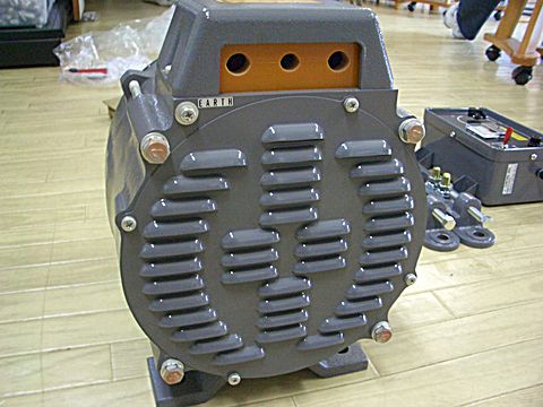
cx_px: 272
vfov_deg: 40.7
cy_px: 204
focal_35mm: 35
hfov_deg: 52.6
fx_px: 549
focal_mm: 5.8
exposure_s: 1/13
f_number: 2.6
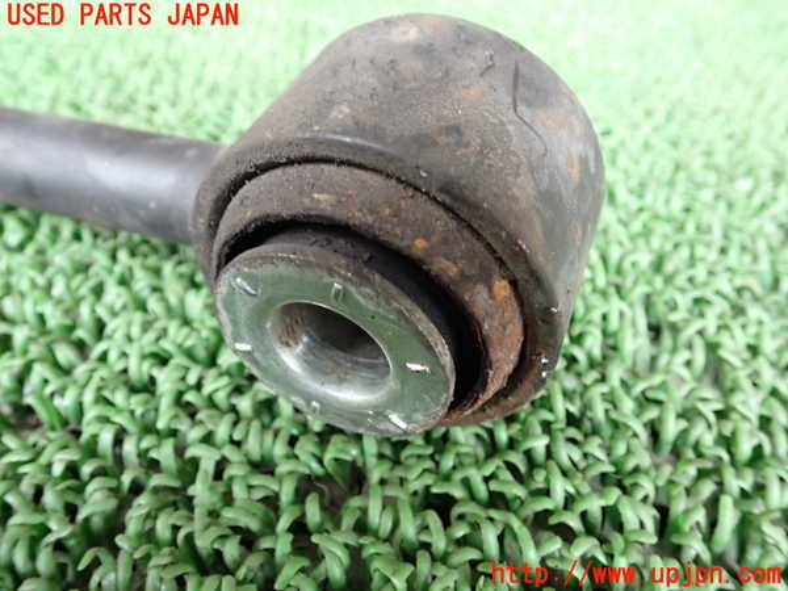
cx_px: 394
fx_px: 683
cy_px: 296
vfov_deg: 46.8
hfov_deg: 60.0
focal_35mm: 30
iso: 320
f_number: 2.3
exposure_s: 1/30
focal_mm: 5.4
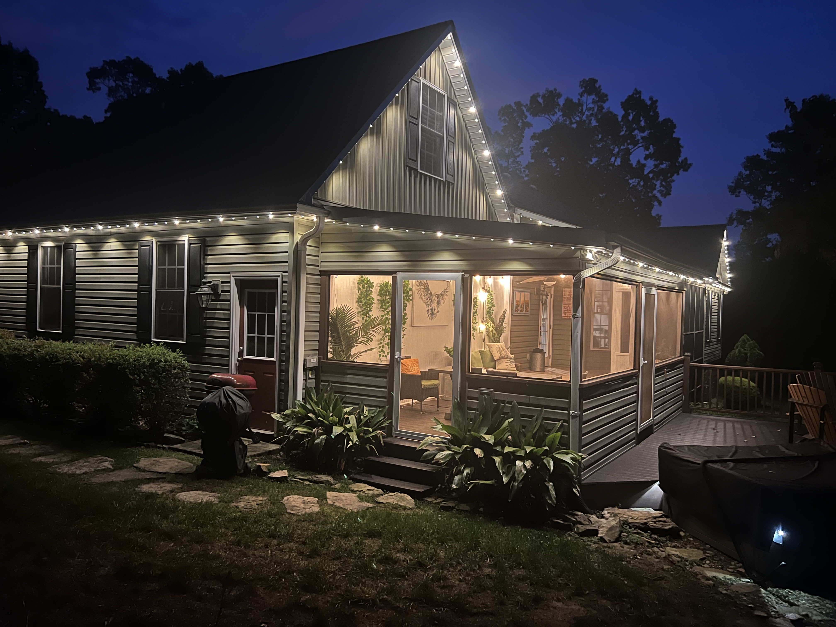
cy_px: 314
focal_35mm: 26
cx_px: 418
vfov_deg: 53.1
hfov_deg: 67.3
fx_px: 628
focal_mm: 5.7
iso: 640
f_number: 1.5
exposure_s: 1/11
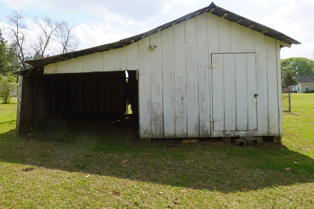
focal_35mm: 24
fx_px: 211
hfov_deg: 73.2
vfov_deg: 52.6
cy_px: 86
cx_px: 143
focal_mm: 10.5
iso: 100
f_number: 9
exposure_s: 1/125
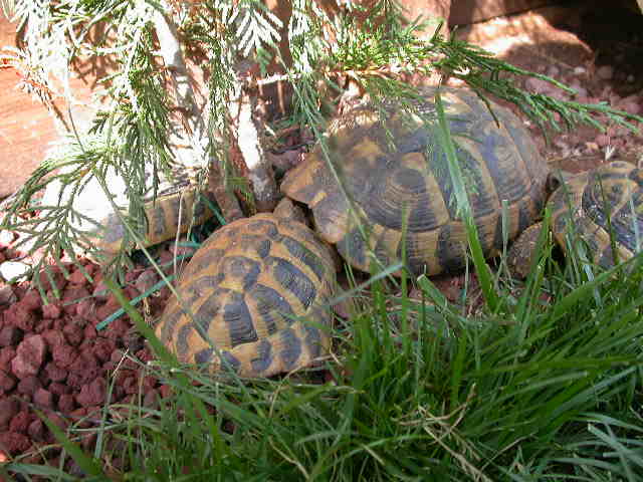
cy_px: 241
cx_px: 322
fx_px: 706
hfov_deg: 49.0
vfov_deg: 37.7
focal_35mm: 38
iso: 100
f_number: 2.6
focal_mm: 7.85
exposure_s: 1/159
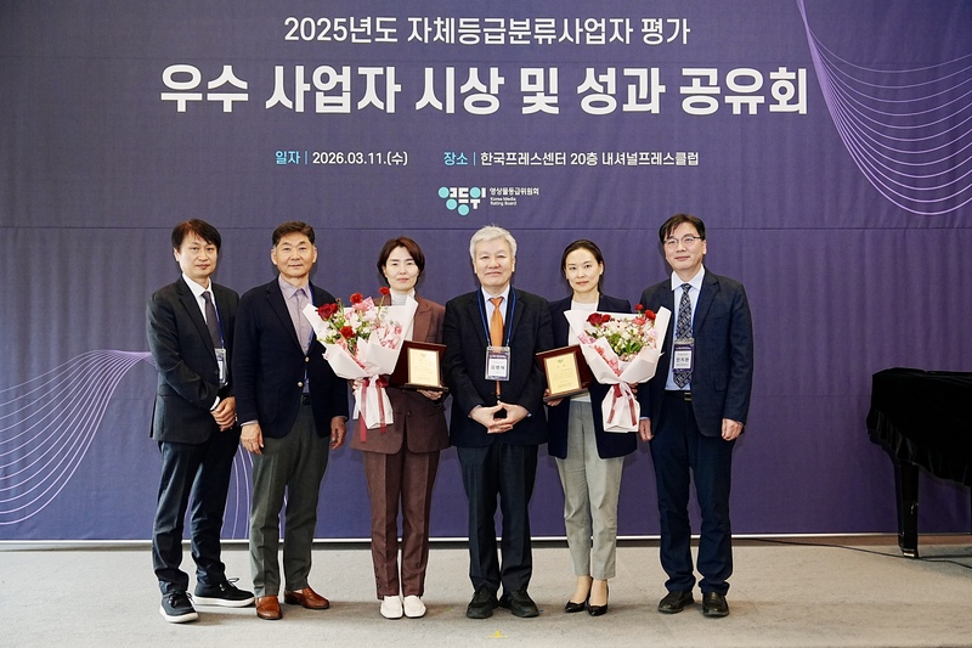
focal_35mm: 38
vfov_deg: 35.0
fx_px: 1026
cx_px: 486
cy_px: 324
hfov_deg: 50.7
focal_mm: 38
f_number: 2.8
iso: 1600
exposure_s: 1/160
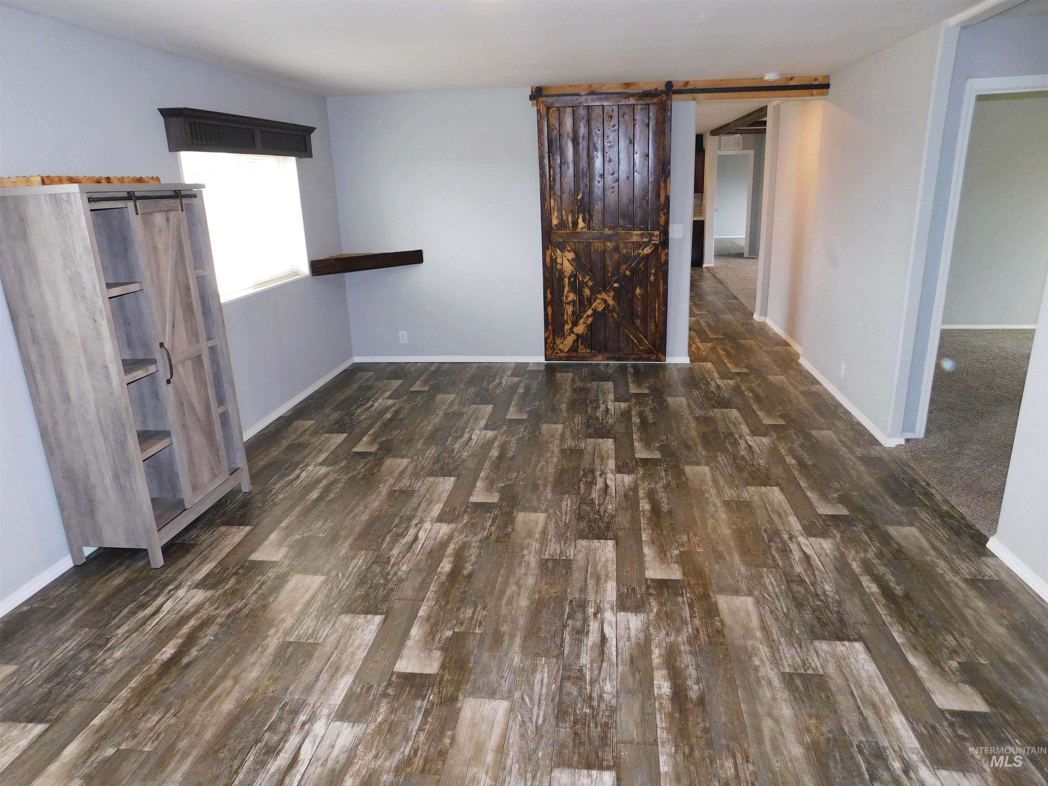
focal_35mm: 23
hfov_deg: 73.9
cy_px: 393
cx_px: 524
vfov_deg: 58.9
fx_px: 696
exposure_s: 1/30
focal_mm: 4
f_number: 3
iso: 220
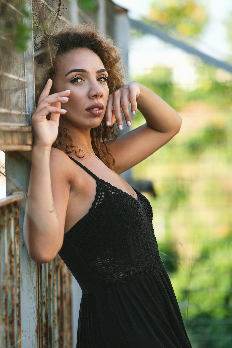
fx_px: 1450
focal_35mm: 150
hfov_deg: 9.1
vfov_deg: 13.7
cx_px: 103
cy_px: 184
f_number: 1.8
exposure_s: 1/1000
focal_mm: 85
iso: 160
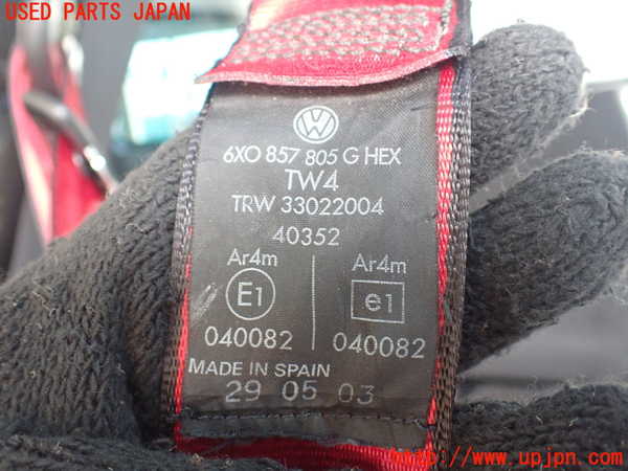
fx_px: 544
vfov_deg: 46.8
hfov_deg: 60.0
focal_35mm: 30
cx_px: 314
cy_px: 236
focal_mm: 5.4
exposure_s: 1/80
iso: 800
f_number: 2.3
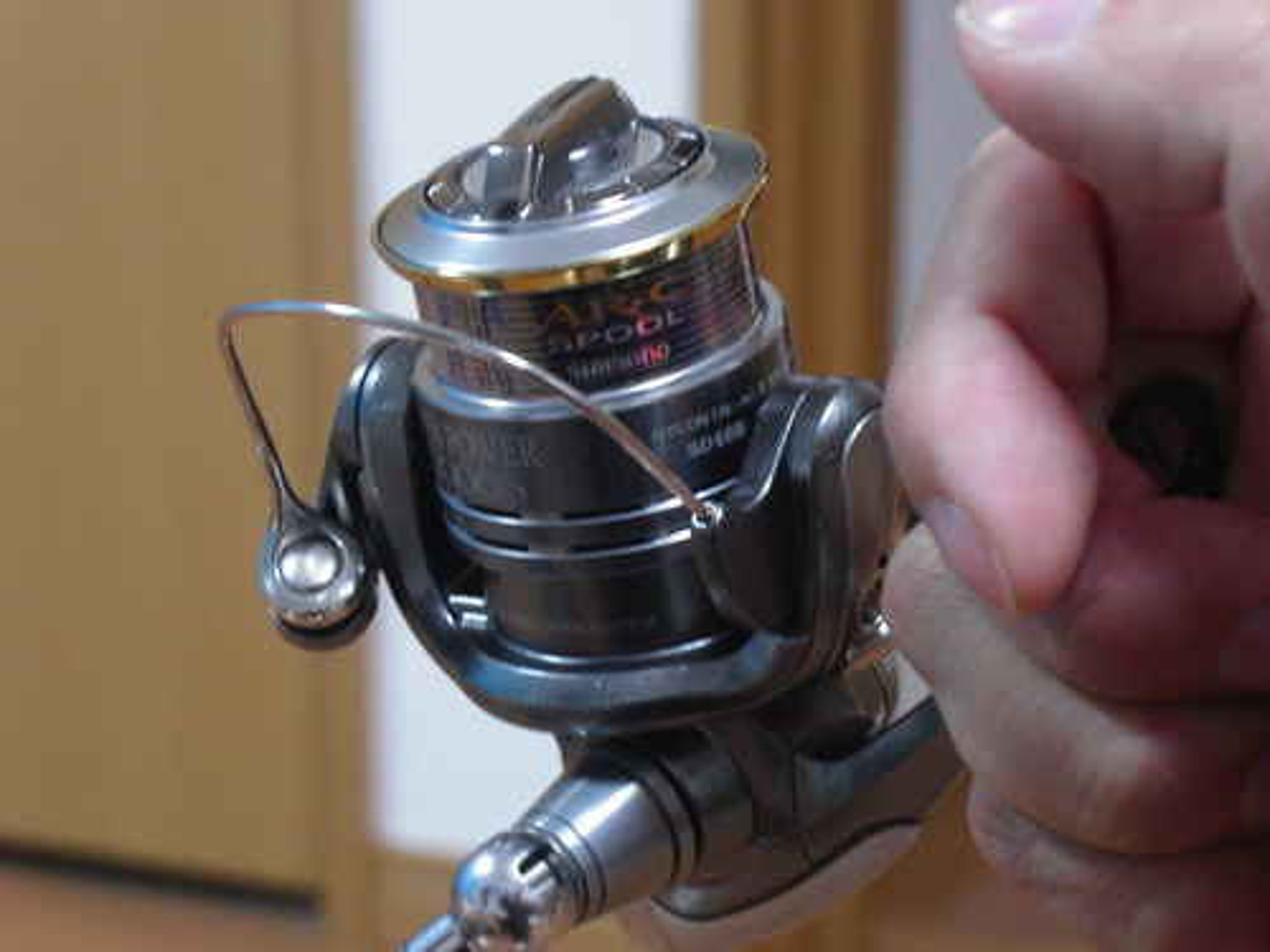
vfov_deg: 13.0
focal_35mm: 114
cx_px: 635
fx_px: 4182
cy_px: 476
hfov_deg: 17.3
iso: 200
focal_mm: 23.4
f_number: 4.7
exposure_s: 1/10
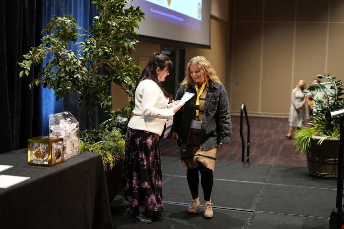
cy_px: 114
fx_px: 478
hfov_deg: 39.6
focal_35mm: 50
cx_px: 172
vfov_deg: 27.0
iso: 1600
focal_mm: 50
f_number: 2
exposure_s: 1/160
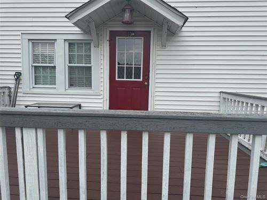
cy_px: 100
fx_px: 185
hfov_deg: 71.6
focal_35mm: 24
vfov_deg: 56.8
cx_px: 134
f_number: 1.78
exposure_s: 1/2331
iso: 80
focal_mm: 6.76
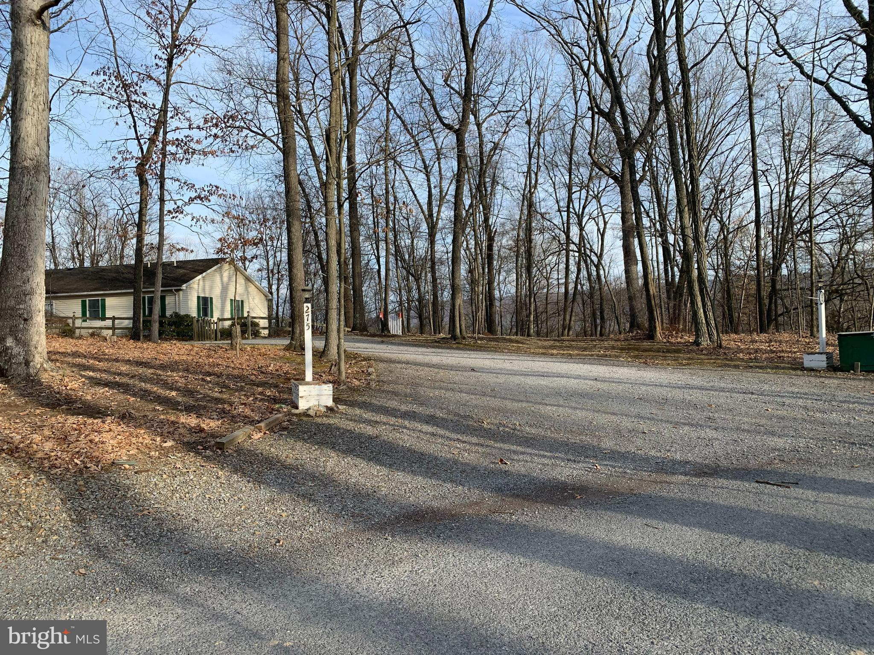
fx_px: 656
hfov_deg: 67.3
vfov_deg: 53.1
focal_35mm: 26
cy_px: 328
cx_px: 437
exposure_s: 1/835
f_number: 1.8
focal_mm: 4.25
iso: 25
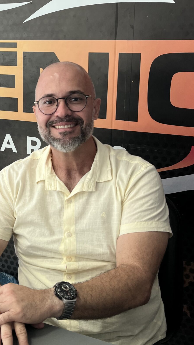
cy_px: 121
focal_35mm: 46
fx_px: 420
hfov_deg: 25.1
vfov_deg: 44.1
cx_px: 16
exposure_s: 1/120
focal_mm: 5.1
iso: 64
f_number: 1.6
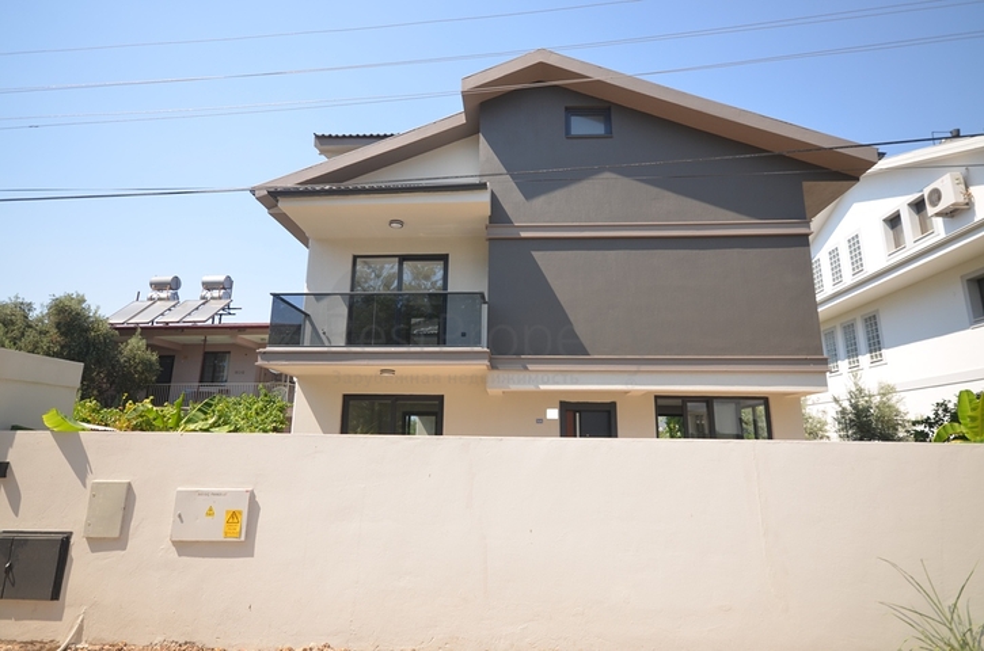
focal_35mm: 20
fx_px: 532
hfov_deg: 85.5
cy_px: 326
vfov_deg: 63.0
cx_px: 492
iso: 100
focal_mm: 13
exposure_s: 1/200
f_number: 7.1
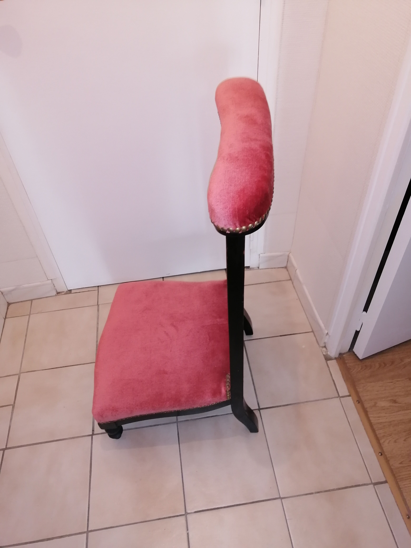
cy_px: 274
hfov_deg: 53.1
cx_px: 206
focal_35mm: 26
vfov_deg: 67.3
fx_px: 412
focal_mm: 3.96
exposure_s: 1/33.3
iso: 250
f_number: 1.8
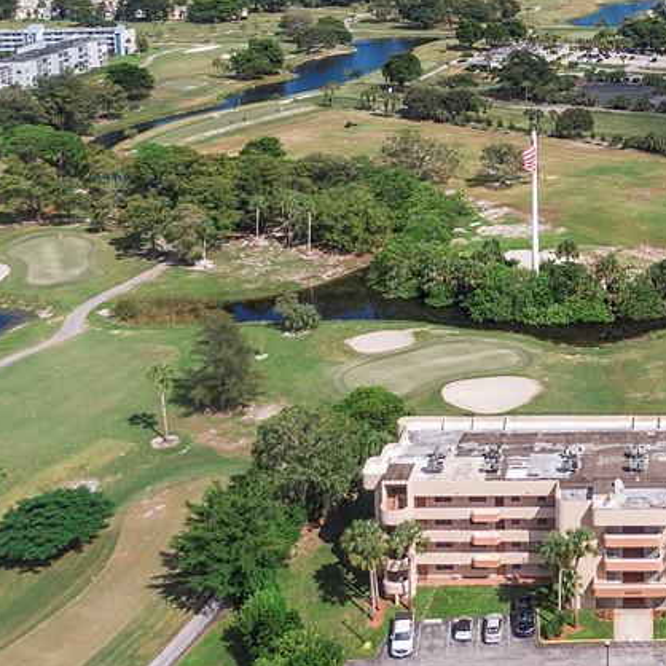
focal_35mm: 52
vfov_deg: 31.2
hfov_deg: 31.0
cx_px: 625
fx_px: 1132
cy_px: 60
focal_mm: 4.39
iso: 100
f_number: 2.8
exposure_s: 1/1600
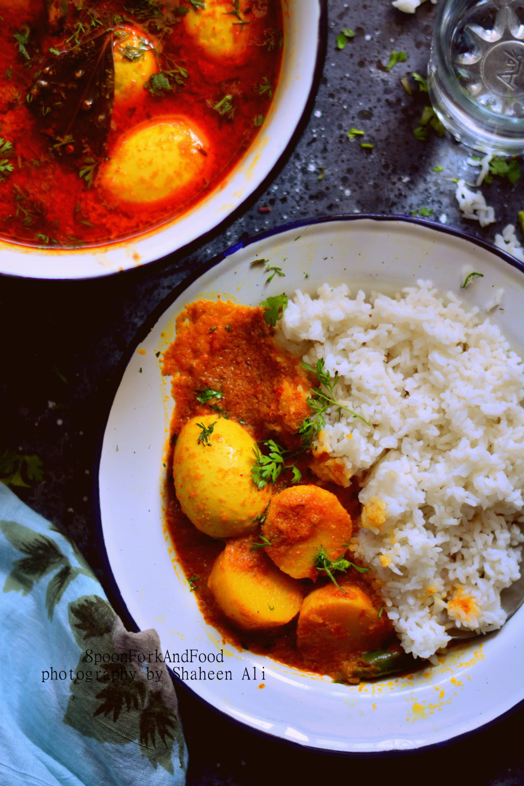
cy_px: 393
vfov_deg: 27.0
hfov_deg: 18.2
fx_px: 1637
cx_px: 262
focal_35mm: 75
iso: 100
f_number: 1.8
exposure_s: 1/100
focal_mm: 50
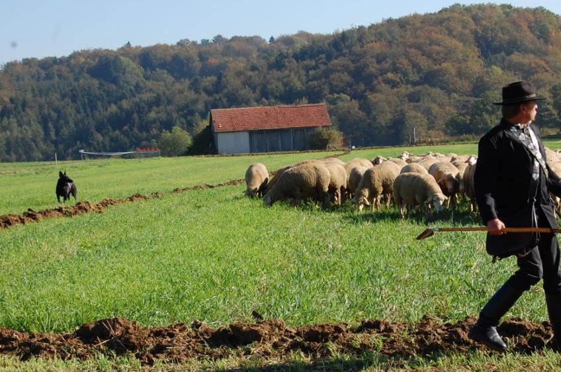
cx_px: 323
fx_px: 1549
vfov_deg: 13.7
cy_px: 221
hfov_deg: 20.5
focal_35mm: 100
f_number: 10
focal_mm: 55
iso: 400
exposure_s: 1/400
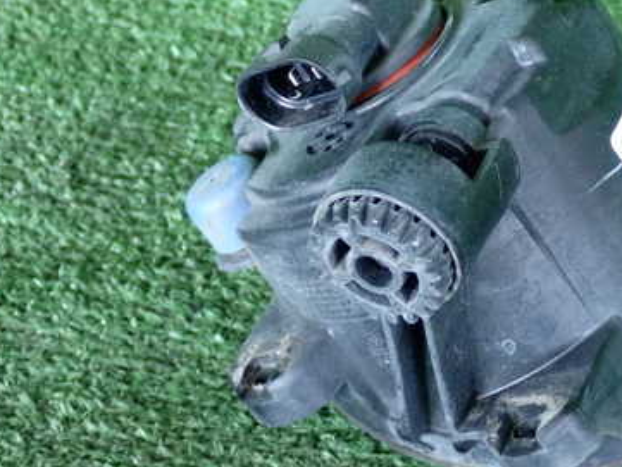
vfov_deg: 14.4
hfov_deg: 18.9
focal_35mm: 103
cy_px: 209
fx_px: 1851
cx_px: 493
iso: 1000
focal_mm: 11.09
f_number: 3.6
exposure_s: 1/125
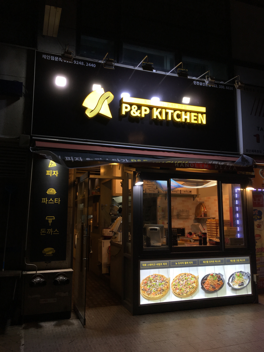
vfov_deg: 61.7
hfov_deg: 48.2
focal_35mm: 29
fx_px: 295
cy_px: 176
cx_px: 132
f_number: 2.2
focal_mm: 4.15
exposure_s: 1/40
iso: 25
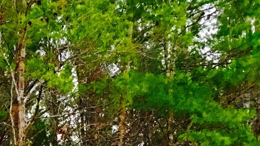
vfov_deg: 8.6
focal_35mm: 132
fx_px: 910
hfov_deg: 15.0
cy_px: 305
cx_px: -138
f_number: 2.2
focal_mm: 4.15
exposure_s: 1/30
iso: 160
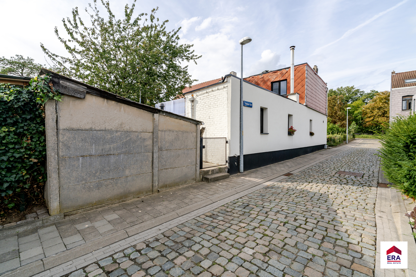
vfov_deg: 73.7
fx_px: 185
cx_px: 208
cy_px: 138
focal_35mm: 16
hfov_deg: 96.7
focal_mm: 16
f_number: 11
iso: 250
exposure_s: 1/250
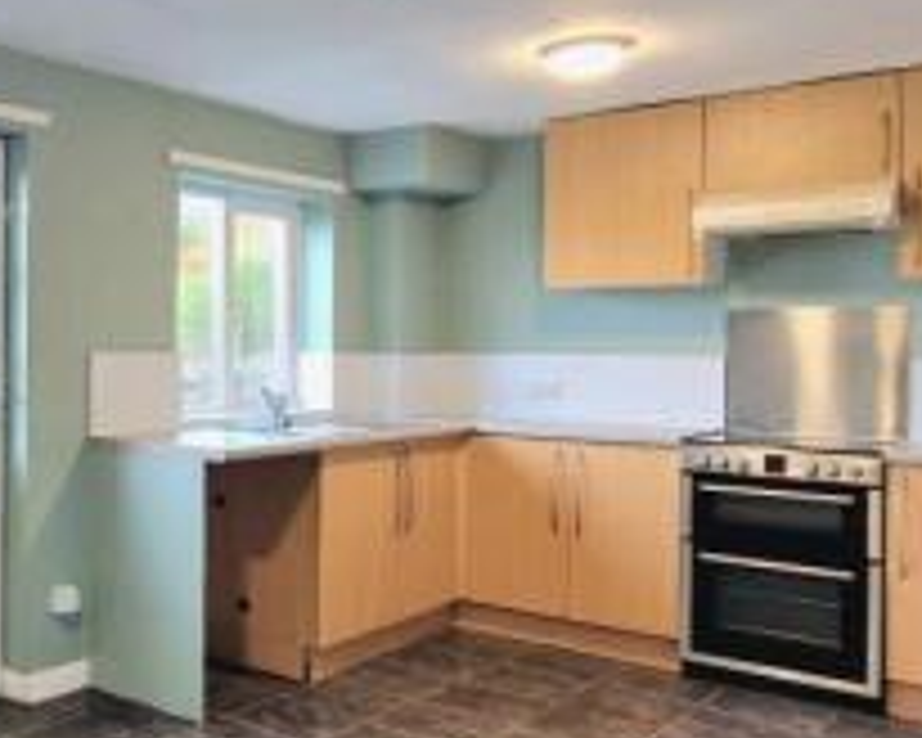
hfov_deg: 43.9
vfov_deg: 41.1
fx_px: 982
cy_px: 344
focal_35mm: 36
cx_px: 25
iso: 100
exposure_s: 1/50
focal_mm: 2.2
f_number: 2.2
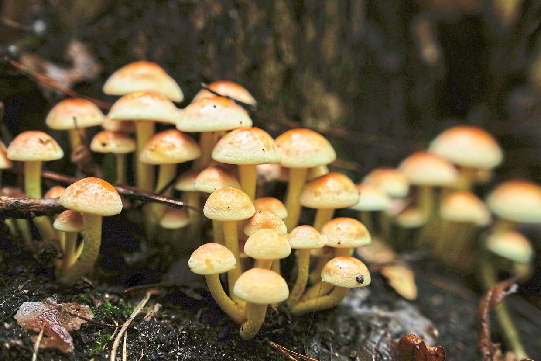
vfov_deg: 22.6
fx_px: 901
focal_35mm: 60
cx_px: 270
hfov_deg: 33.4
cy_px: 180
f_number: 3.5
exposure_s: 1/320
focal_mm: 60
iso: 1000
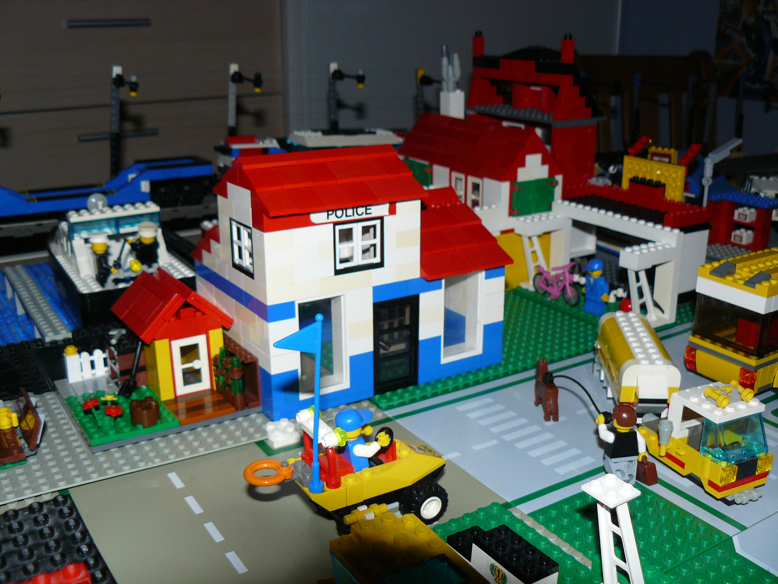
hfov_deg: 51.4
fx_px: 809
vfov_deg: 39.7
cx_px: 389
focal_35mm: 36
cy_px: 292
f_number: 2.8
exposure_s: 1/30
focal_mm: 6
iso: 100
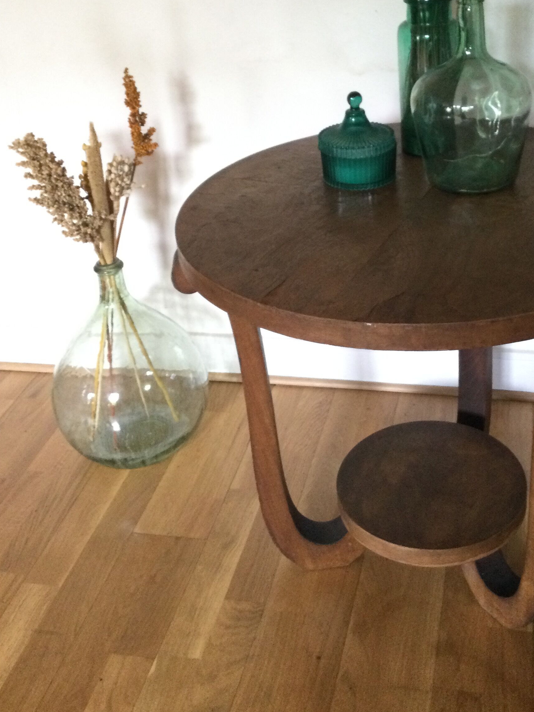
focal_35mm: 44
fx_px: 905
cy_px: 230
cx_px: 345
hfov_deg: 32.7
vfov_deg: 42.3
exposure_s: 1/20
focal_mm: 3.3
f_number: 2.4
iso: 200
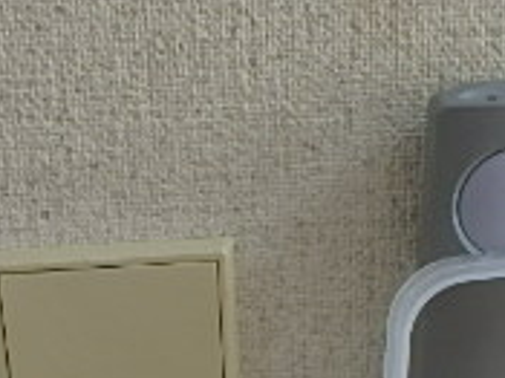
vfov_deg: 18.2
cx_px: 274
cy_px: 447
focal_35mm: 77
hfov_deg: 25.3
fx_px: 1123
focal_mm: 3.7
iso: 160
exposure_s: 1/60
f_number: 3.5
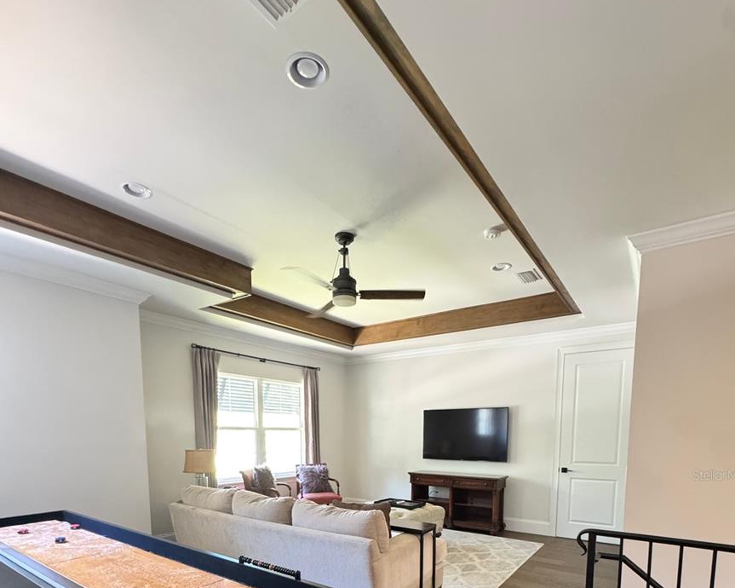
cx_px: 370
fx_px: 413
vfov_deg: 64.3
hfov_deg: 83.3
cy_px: 475
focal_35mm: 19
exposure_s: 1/40
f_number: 2.2
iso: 1000
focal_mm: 2.22
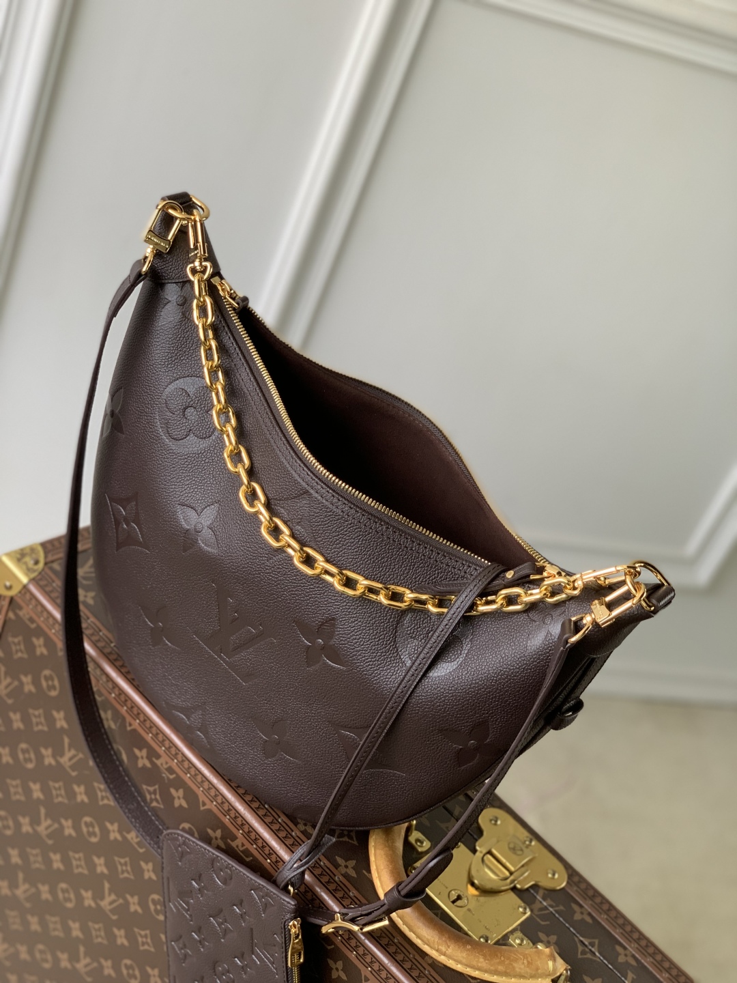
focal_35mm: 52
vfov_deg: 36.8
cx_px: 368
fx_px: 1476
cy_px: 492
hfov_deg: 28.0
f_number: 2.4
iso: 40
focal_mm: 6
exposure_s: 1/122
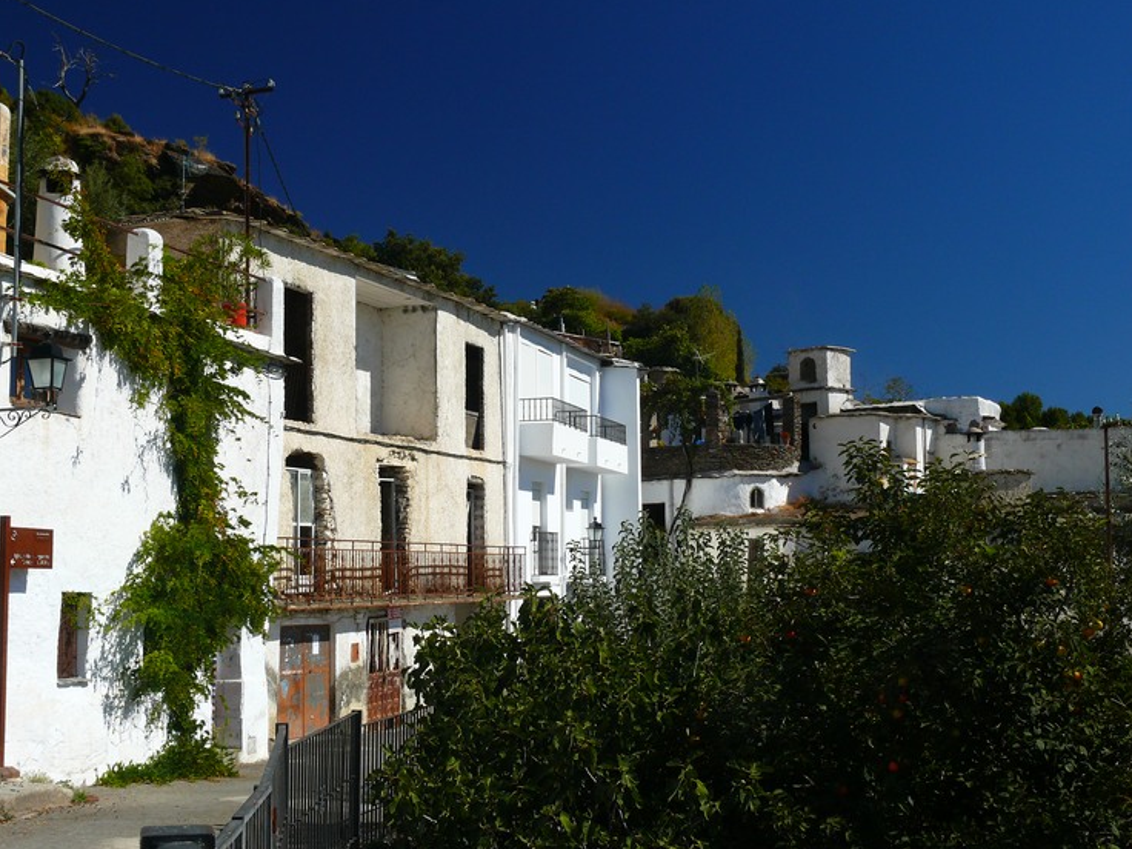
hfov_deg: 36.2
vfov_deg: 27.5
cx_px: 564
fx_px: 1733
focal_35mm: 53
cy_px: 421
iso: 100
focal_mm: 11
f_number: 5.6
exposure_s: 1/250
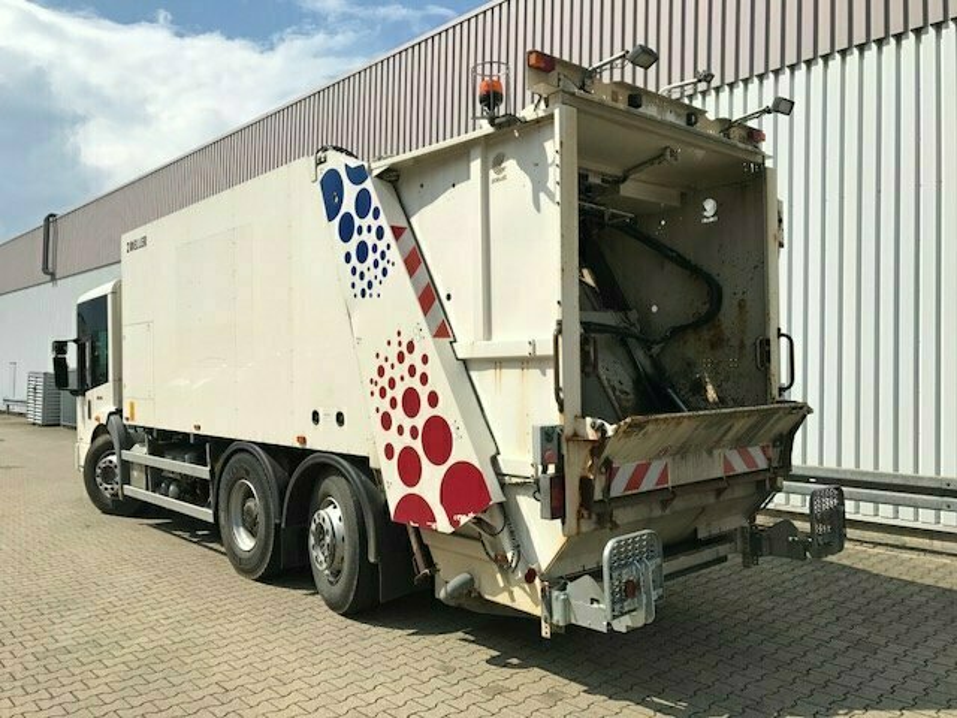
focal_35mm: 28
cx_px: 478
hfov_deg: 63.4
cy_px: 359
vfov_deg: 49.7
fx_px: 774
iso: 20
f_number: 1.8
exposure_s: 1/3425
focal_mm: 3.99
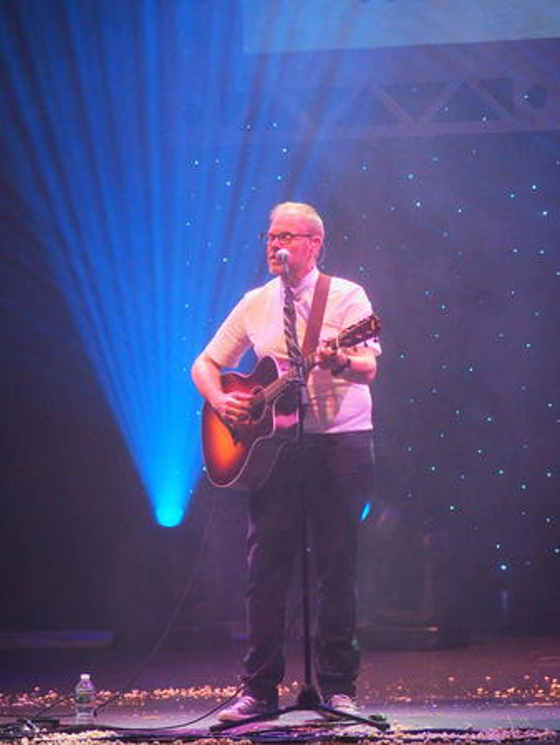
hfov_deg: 5.5
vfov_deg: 7.3
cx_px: 280
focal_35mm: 270
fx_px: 5818
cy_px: 372
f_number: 2.8
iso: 800
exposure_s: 1/80
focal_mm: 56.7
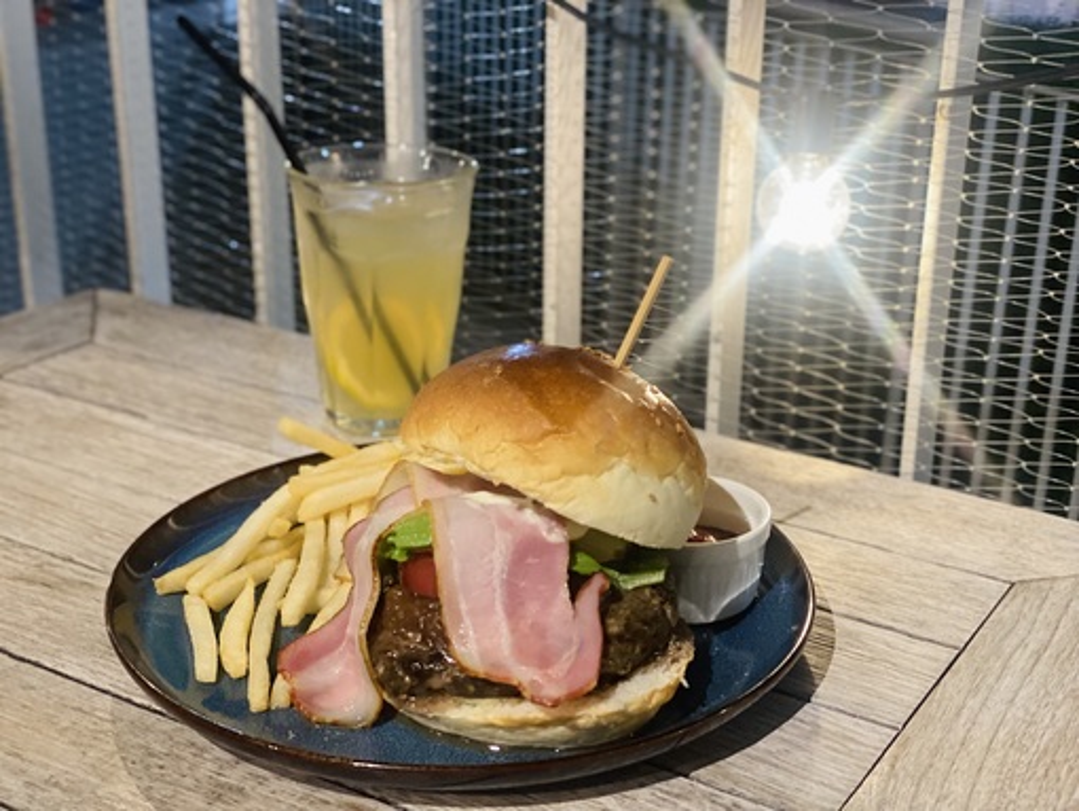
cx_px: 540
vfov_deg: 28.1
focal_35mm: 52
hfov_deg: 36.8
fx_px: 1622
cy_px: 406
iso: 200
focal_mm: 6
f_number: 2
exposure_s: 1/33
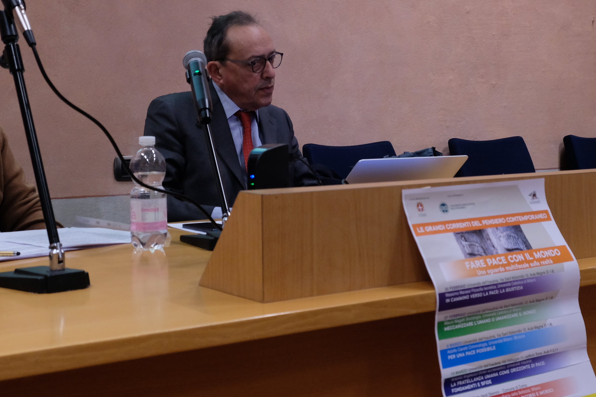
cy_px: 169
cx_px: 326
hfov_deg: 33.9
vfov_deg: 23.0
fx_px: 977
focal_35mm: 59
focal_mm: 22.3
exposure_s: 1/30
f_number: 5.6
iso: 1250
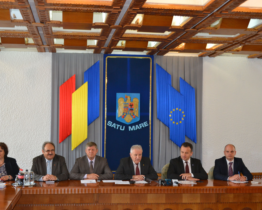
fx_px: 426
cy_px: 106
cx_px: 123
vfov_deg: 27.6
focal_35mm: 55
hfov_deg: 34.1
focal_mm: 32
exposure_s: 1/60
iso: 1000
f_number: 4.8
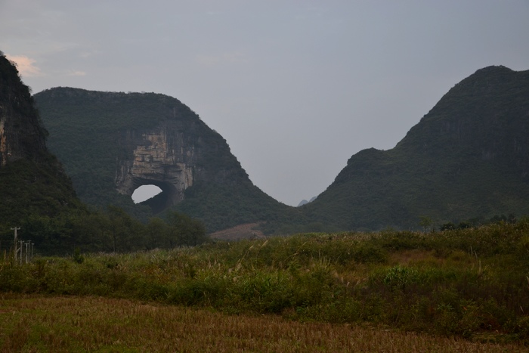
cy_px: 176
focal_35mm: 68
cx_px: 264
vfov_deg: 20.2
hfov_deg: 29.9
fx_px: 992
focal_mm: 45
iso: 100
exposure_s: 1/40
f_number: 4.8
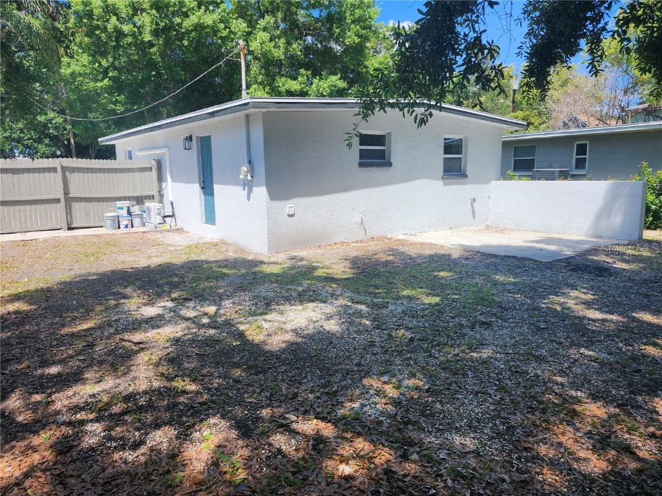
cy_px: 248
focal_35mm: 23
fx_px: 440
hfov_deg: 73.9
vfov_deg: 58.9
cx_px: 331
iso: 25
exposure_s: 1/1019
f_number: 1.8
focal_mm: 5.54
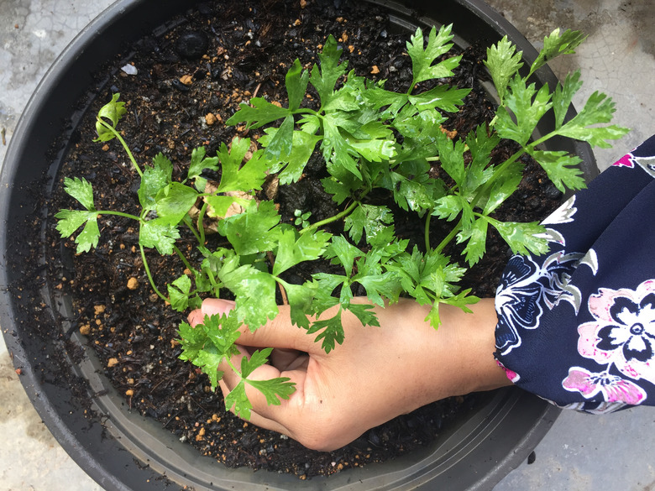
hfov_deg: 61.7
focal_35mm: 29
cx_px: 328
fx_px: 549
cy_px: 246
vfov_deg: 48.2
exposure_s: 1/100
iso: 40
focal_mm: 4.15
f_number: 2.2
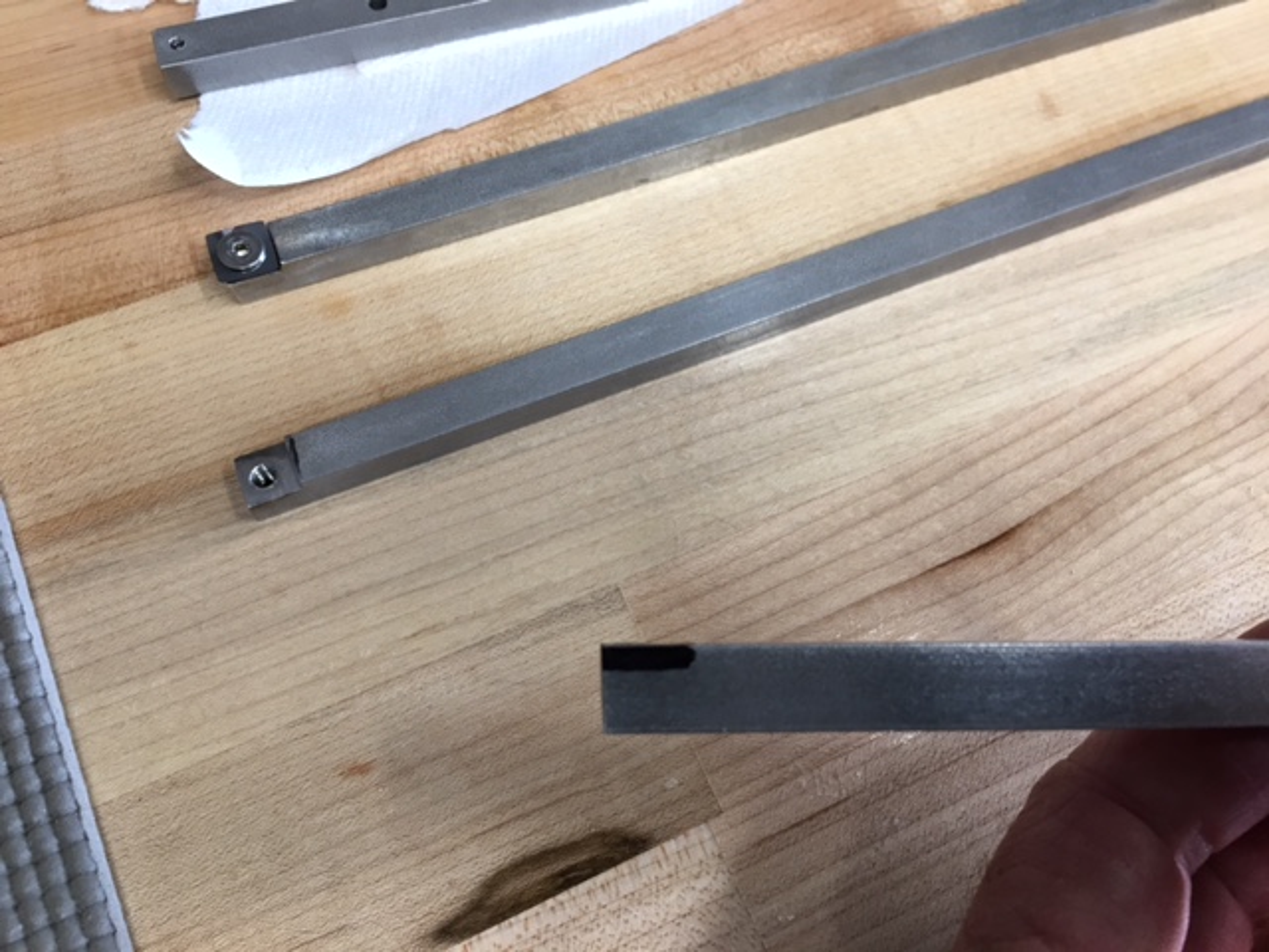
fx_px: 1063
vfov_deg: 48.2
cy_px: 476
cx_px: 634
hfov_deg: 61.7
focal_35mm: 29
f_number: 2.2
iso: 40
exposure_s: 1/30
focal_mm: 4.15
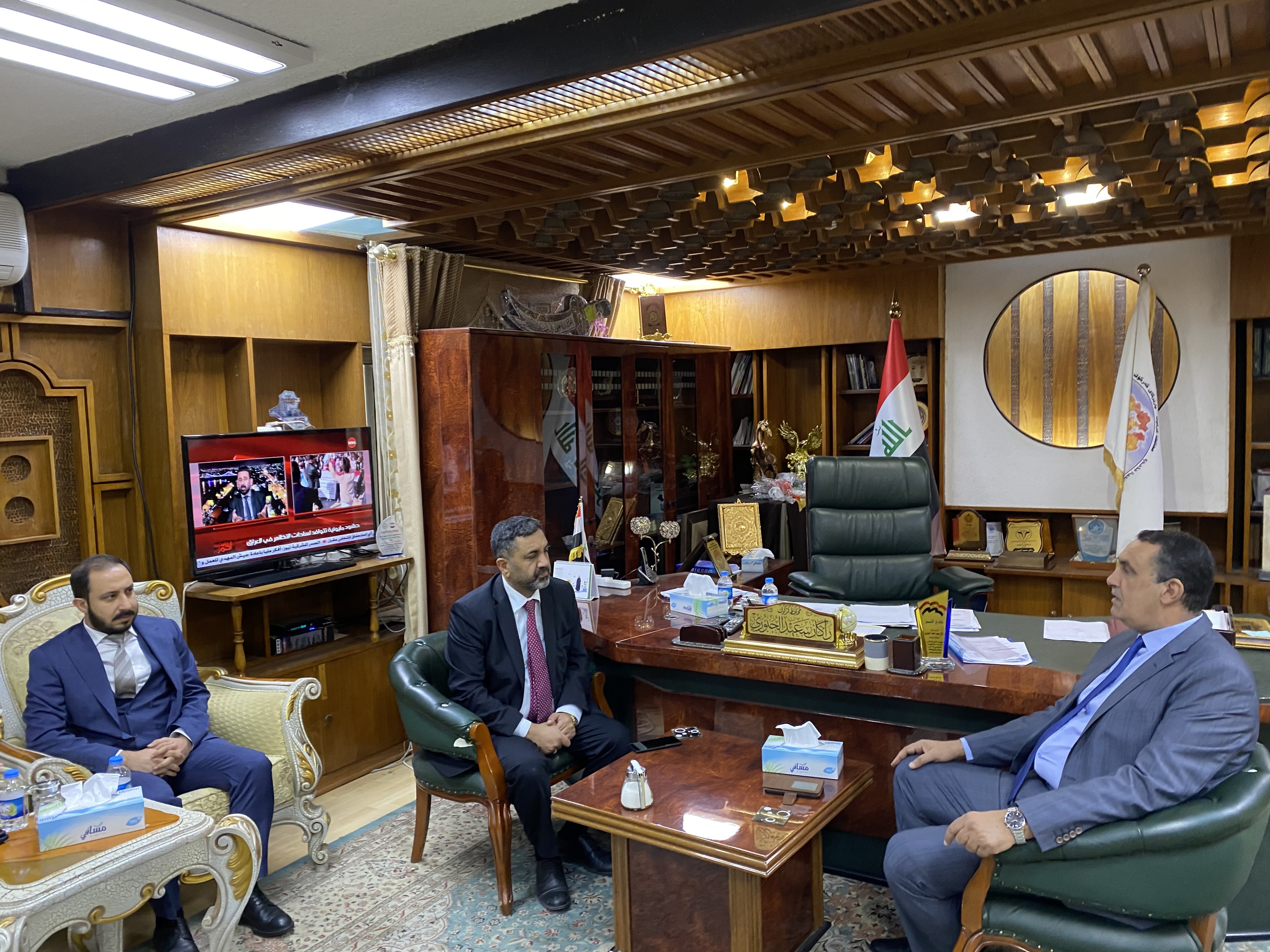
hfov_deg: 67.3
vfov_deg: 53.1
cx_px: 635
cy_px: 476
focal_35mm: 26
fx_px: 954
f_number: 1.8
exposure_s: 1/51
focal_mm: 4.25
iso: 320
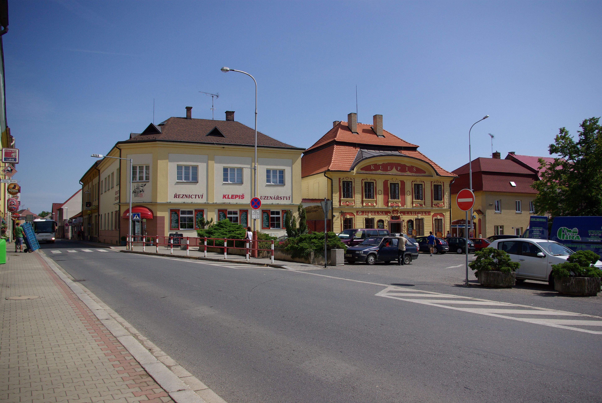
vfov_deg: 48.0
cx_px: 301
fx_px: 452
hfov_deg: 67.3
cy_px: 202
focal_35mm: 27
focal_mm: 18
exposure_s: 1/1500
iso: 200
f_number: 5.6
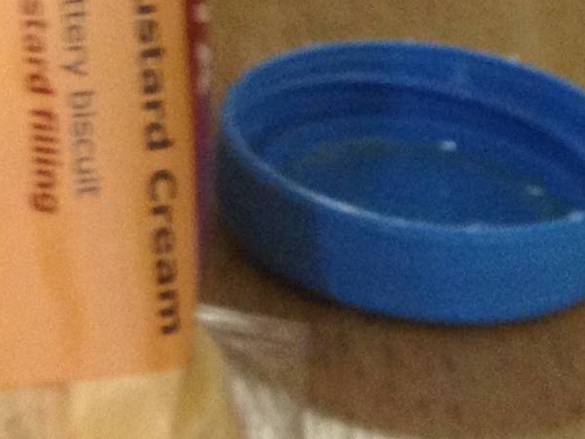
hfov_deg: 10.2
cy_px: 75
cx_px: -262
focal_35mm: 189
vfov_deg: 7.8
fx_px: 3194
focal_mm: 4.28
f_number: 2.4
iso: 200
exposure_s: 1/20
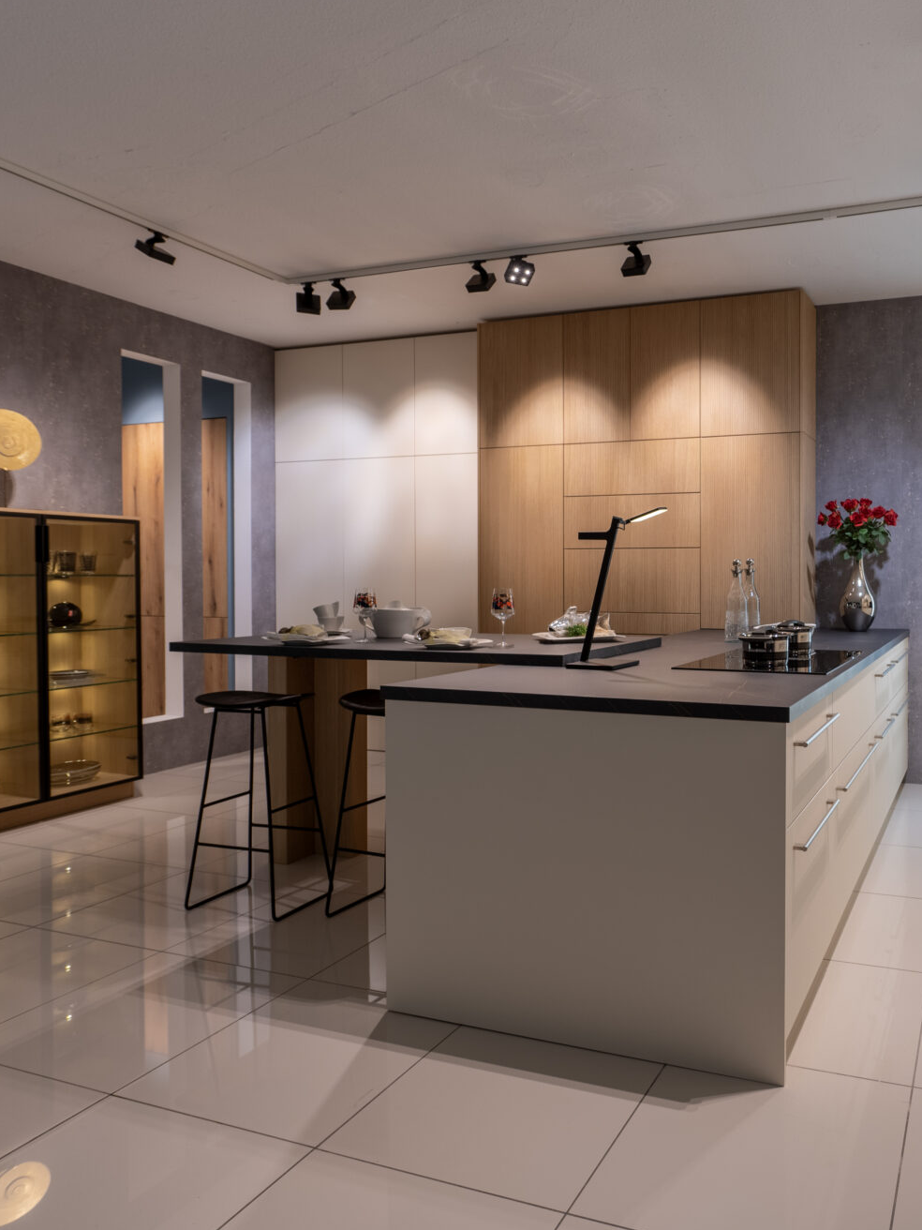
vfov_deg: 71.6
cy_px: 596
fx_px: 852
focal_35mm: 24
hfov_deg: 53.2
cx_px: 732
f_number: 4
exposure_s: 1/250
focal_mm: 16
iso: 400
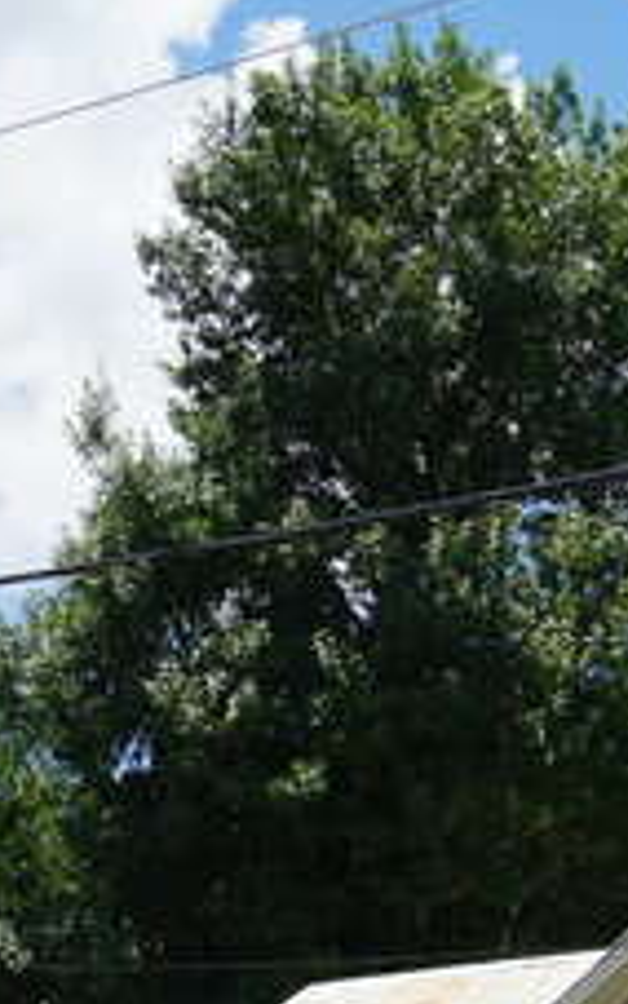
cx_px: 734
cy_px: 953
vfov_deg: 16.6
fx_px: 3388
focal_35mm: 124
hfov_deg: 10.4
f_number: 11
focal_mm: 23
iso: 100
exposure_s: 1/160
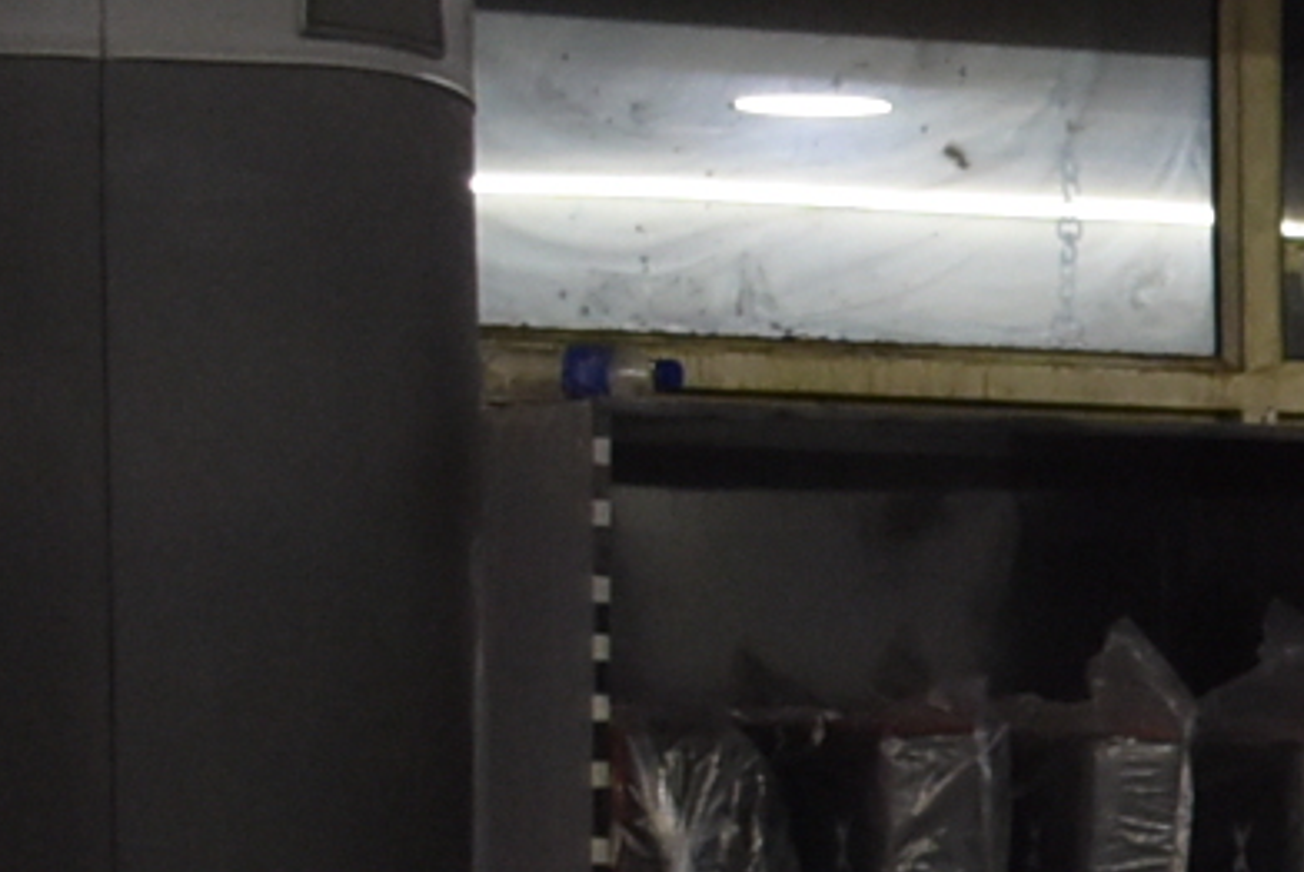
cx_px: 3227
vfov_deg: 5.9
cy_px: 1594
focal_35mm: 229
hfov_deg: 8.2
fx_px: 8301
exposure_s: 1/100
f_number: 4.5
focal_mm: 20
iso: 1000
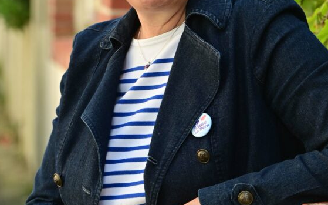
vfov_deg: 4.7
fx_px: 2502
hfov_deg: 7.5
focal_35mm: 280
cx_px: 165
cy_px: 58
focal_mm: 150
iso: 500
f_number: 7.1
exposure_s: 1/400
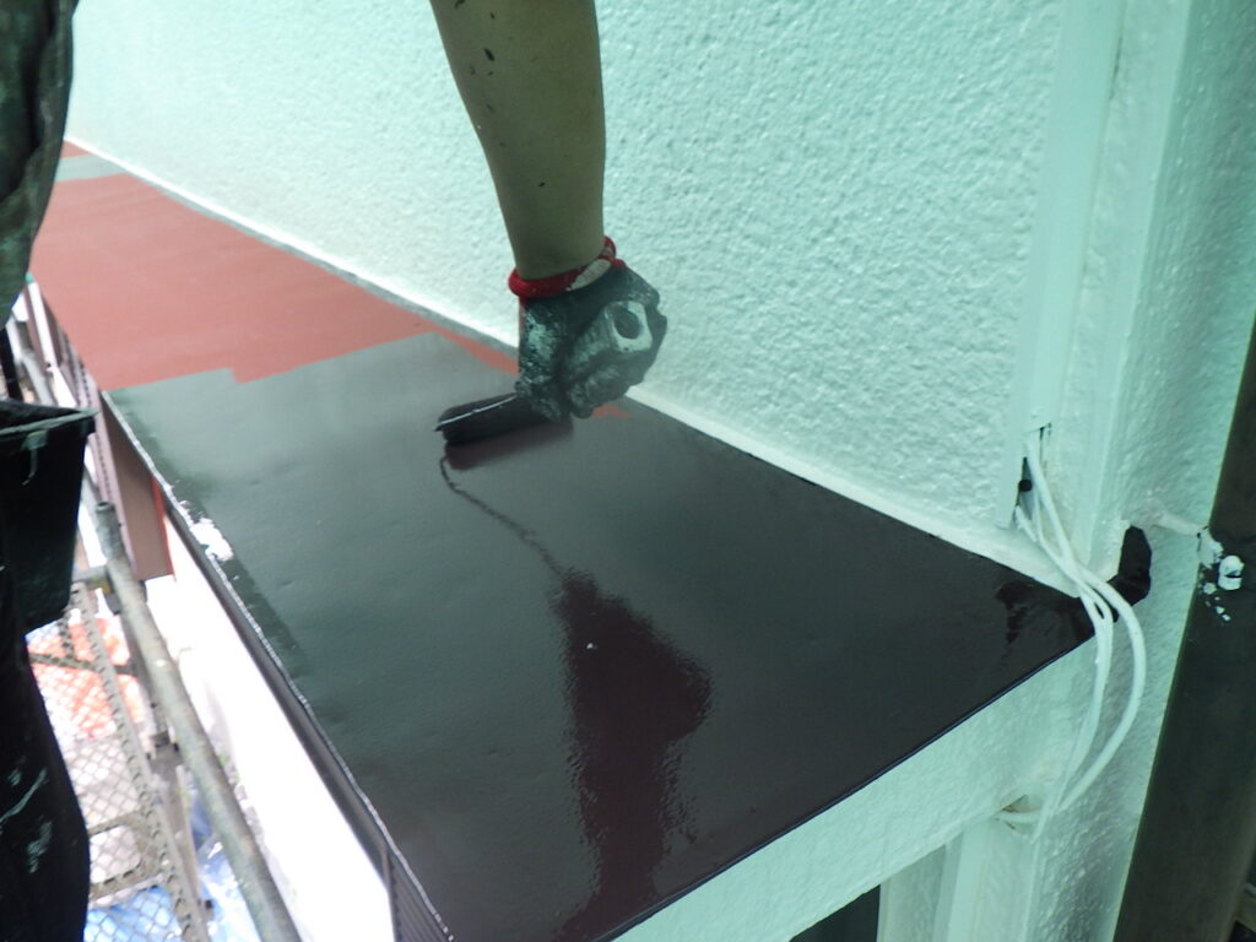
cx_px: 628
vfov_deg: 49.7
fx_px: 1016
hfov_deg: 63.4
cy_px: 471
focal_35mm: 28
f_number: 3.5
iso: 125
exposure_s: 1/60
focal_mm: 5
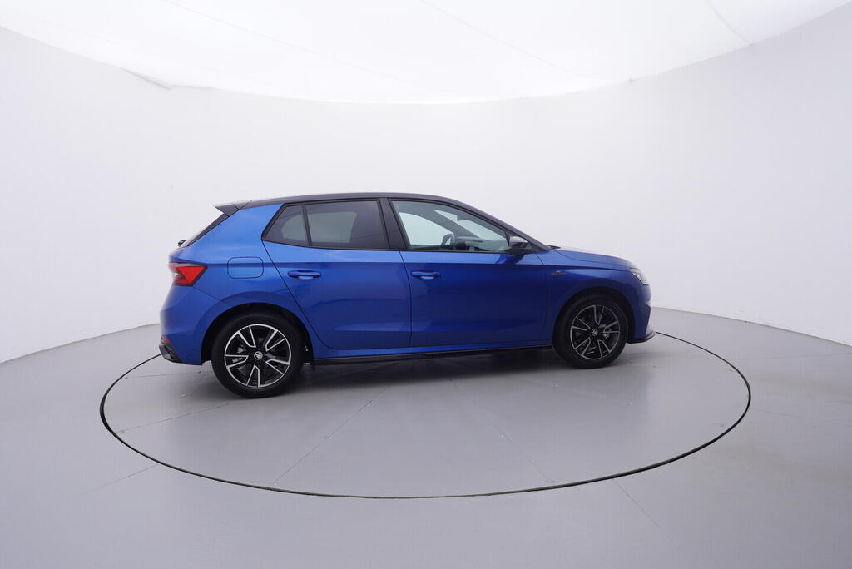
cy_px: 284
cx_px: 426
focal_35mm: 22
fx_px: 533
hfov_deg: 77.3
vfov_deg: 56.2
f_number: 5
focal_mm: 15
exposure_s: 1/80
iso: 200
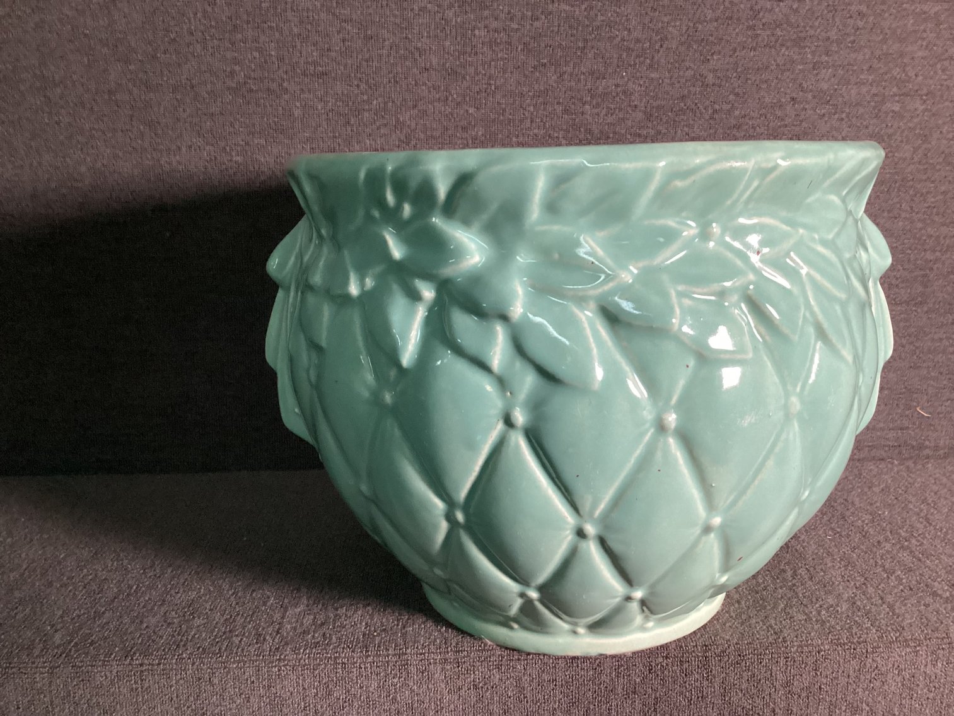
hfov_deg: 58.3
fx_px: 854
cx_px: 477
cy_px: 358
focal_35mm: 31
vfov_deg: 45.4
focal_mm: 3.3
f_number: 2.4
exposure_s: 1/60
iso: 320
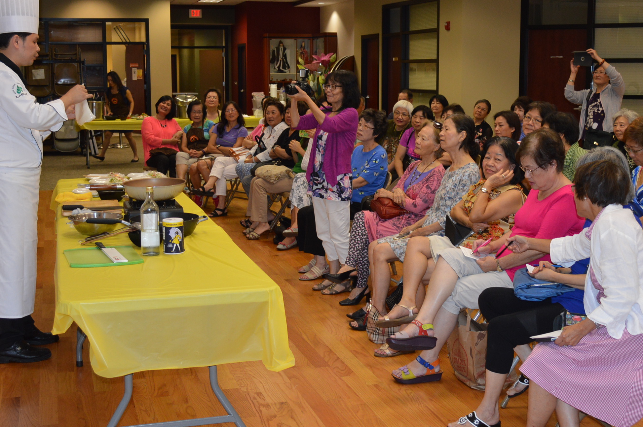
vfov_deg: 26.4
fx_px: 910
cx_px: 327
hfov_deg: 38.9
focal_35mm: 51
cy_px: 183
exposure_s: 1/60
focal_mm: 22
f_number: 3.8
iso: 400
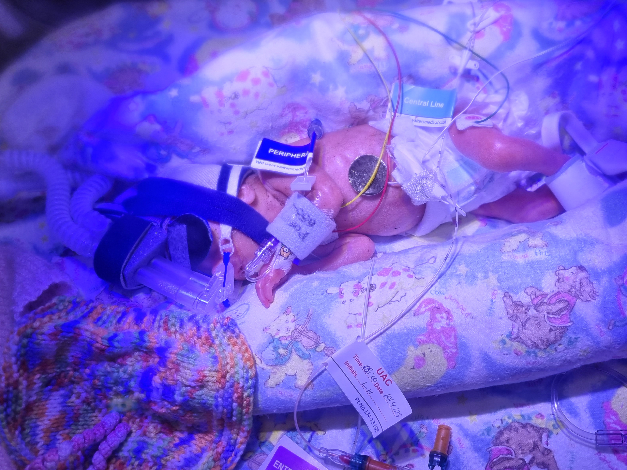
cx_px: 351
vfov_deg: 42.9
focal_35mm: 33
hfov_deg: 55.2
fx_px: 598
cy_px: 209
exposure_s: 1/194
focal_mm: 5.4
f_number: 1.8
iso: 50
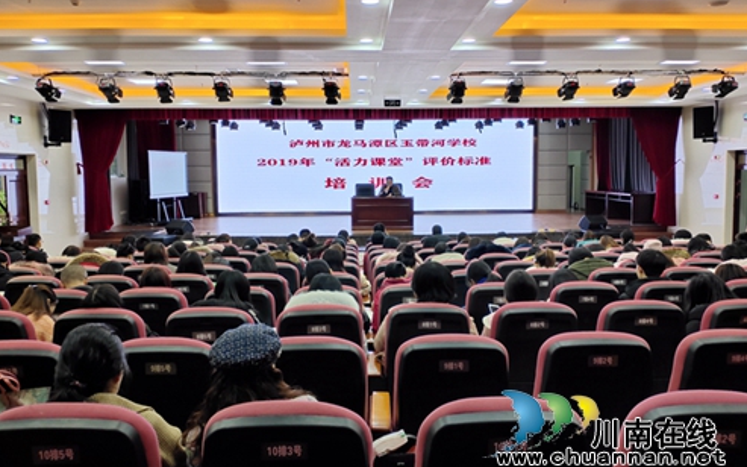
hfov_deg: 64.6
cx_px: 374
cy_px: 213
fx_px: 590
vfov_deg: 43.1
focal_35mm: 29
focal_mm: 4.05
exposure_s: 1/33
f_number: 1.78
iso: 263
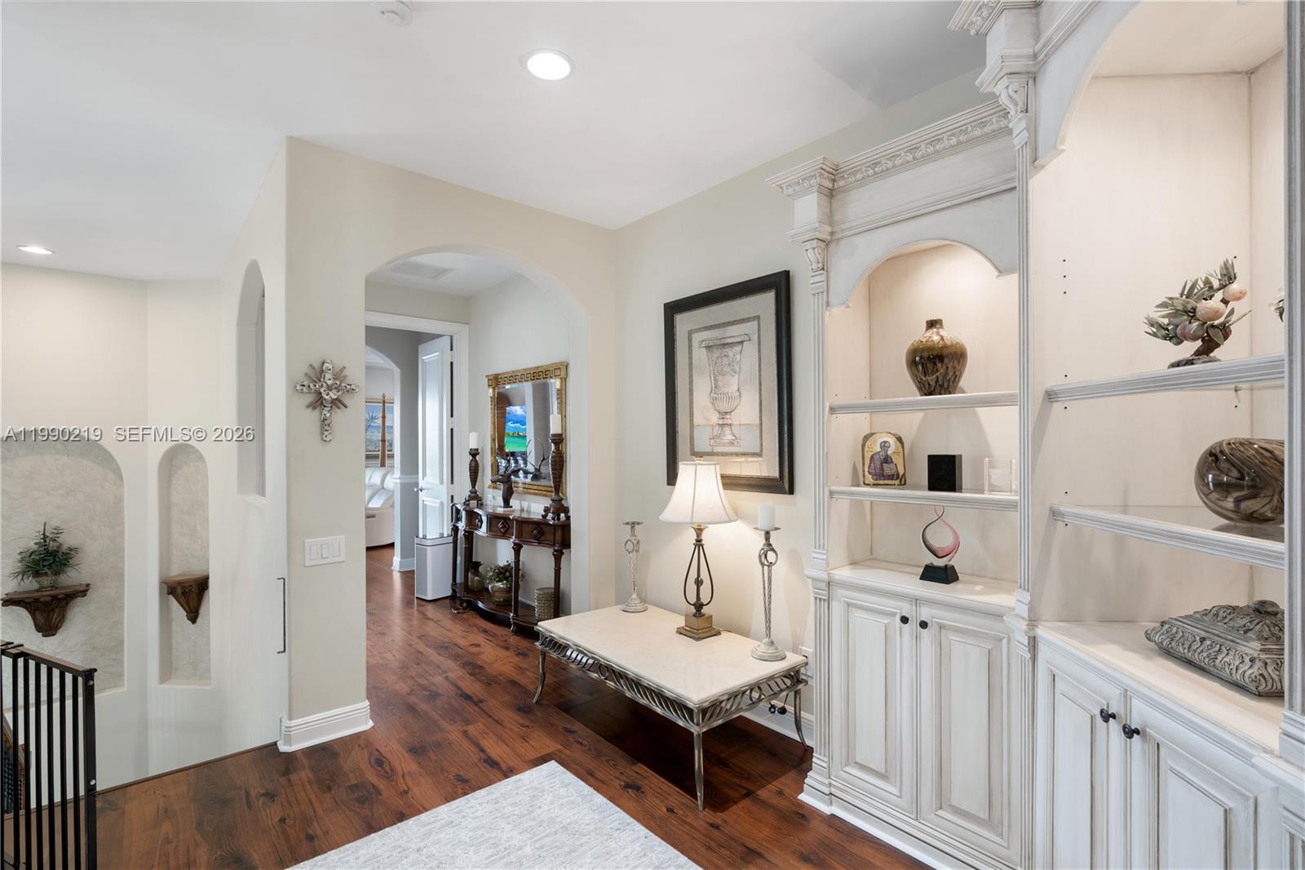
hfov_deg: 96.7
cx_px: 652
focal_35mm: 16
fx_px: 580
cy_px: 435
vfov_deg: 73.7
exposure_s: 1/6
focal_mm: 16
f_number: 9
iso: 250
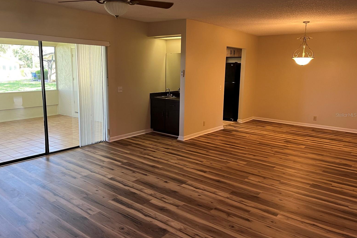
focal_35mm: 28
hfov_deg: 65.5
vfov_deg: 46.4
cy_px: 115
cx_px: 173
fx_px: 278
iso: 125
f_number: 1.6
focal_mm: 5.1
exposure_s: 1/60
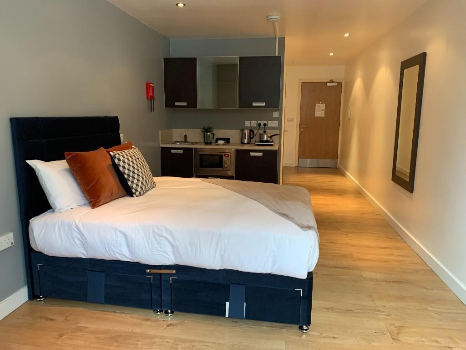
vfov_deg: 53.1
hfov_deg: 67.3
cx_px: 233
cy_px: 175
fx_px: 350
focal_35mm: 26
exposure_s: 1/50
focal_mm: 4.25
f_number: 1.8
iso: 320
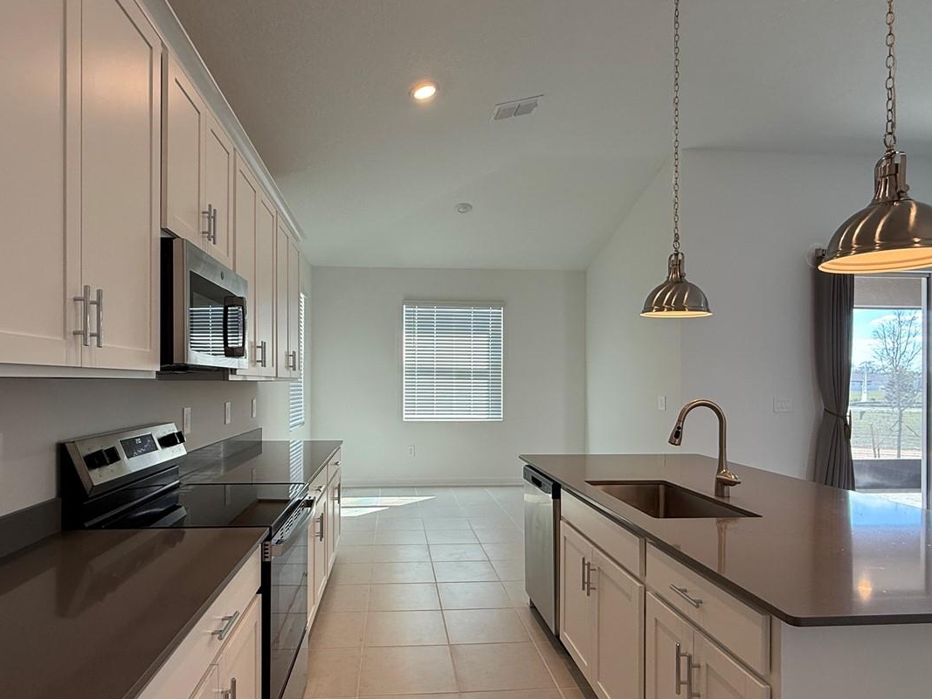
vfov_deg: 63.3
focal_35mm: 21
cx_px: 438
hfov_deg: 78.9
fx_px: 565
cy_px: 383
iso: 100
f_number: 2.2
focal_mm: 2.22
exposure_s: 1/120
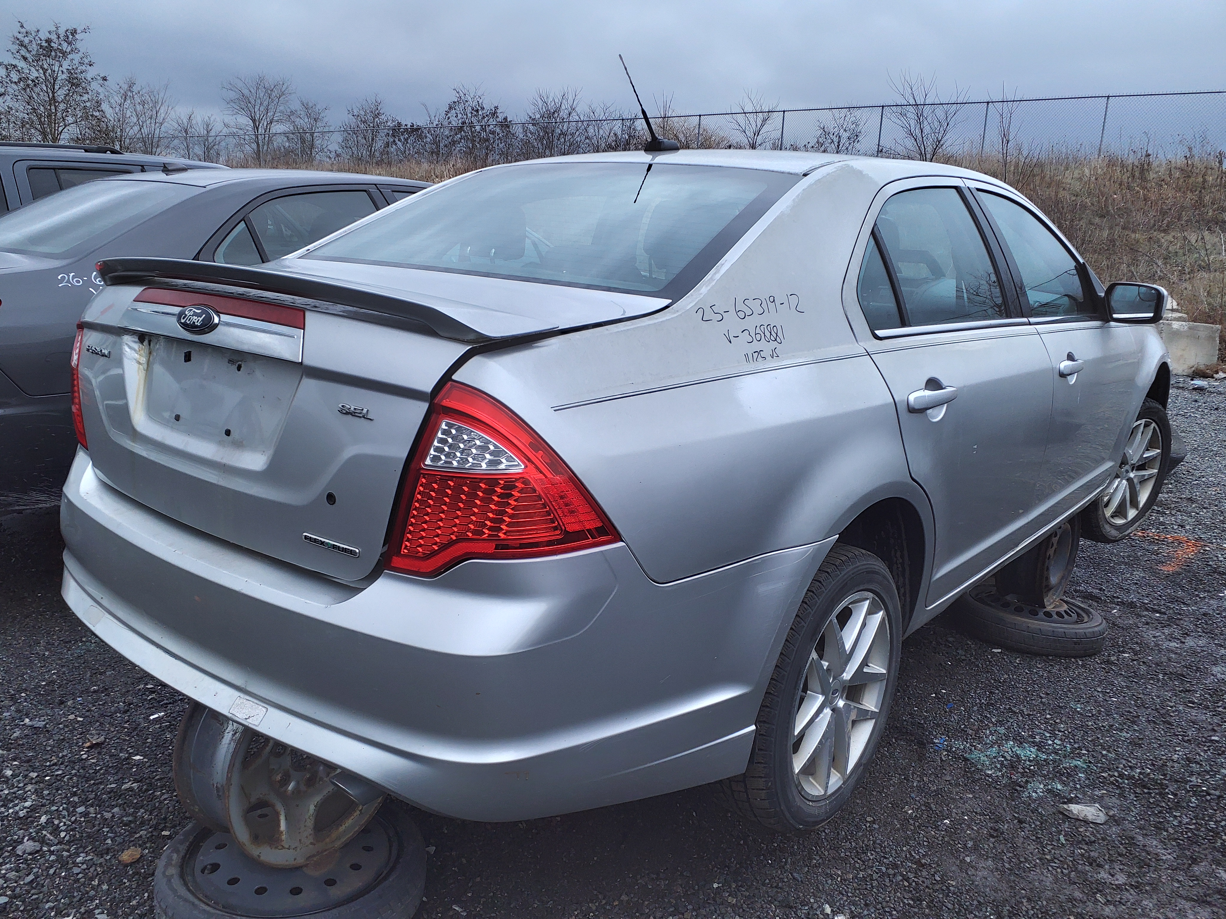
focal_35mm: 26
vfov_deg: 53.1
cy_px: 460
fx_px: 921
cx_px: 613
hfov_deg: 67.3
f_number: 1.9
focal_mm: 3.58
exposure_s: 1/129
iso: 40
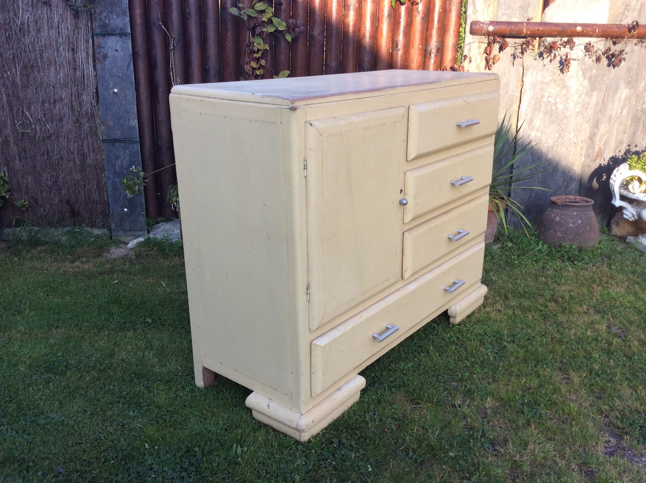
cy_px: 242
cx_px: 323
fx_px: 596
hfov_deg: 56.9
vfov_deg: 44.1
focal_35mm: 32
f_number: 2.4
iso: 32
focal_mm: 3.3
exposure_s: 1/191
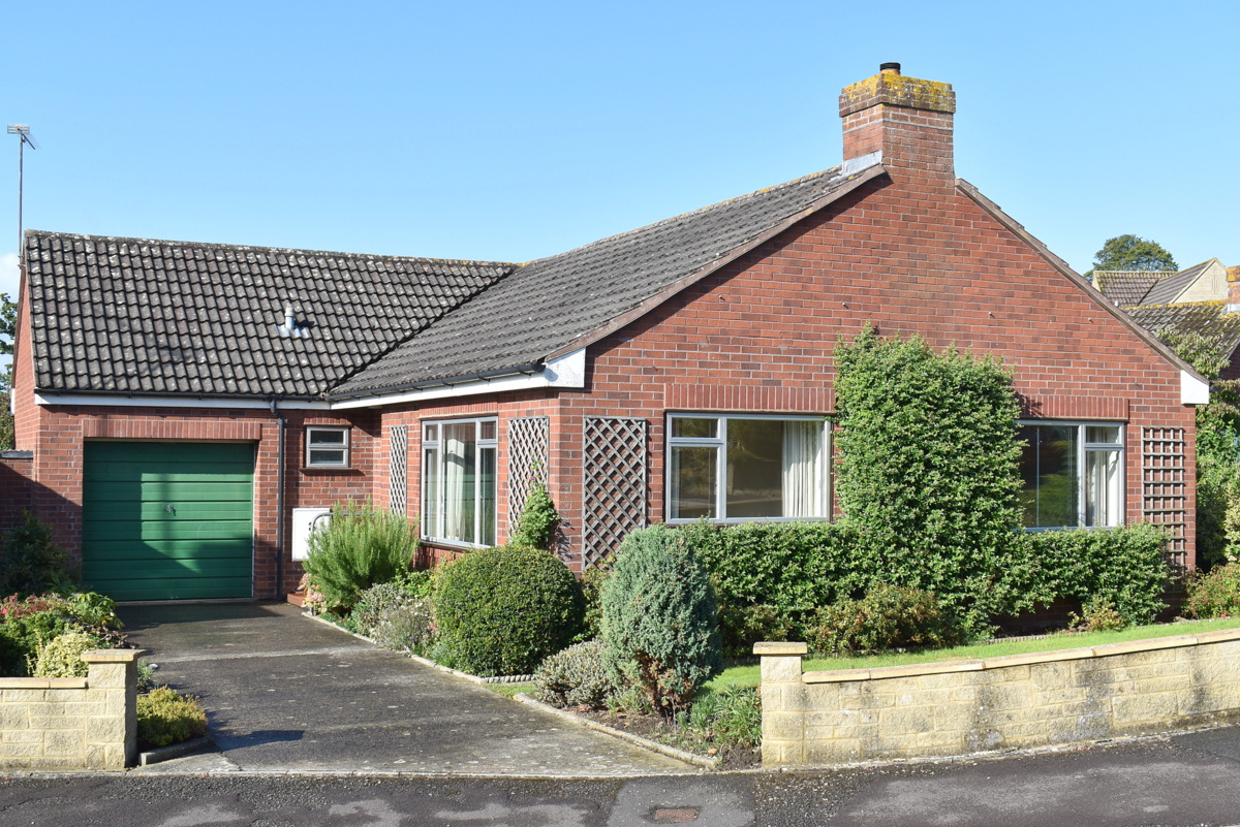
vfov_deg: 33.0
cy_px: 414
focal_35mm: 40
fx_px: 1395
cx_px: 620
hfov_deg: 47.9
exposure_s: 1/250
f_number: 8
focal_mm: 27
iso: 125
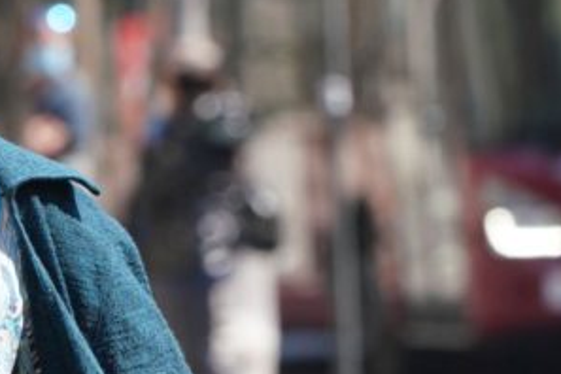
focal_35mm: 685
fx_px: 10674
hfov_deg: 3.0
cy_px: 49
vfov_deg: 2.0
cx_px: -117
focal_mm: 265
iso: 1250
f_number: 11
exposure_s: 1/500
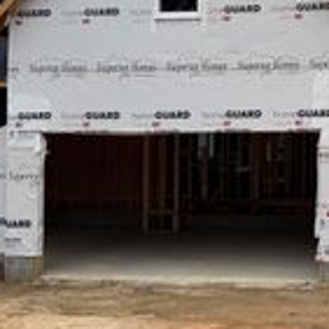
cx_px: 364
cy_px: 97
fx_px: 806
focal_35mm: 75
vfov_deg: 22.9
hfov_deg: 21.8
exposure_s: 1/1585
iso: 80
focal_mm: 6.76
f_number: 1.78
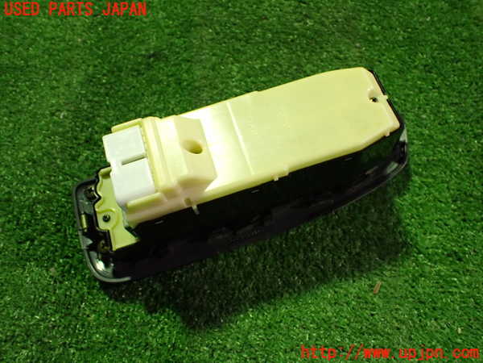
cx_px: 242
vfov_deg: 46.8
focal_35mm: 30
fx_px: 419
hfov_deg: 60.0
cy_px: 182
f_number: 2.3
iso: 800
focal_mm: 5.4
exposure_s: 1/50
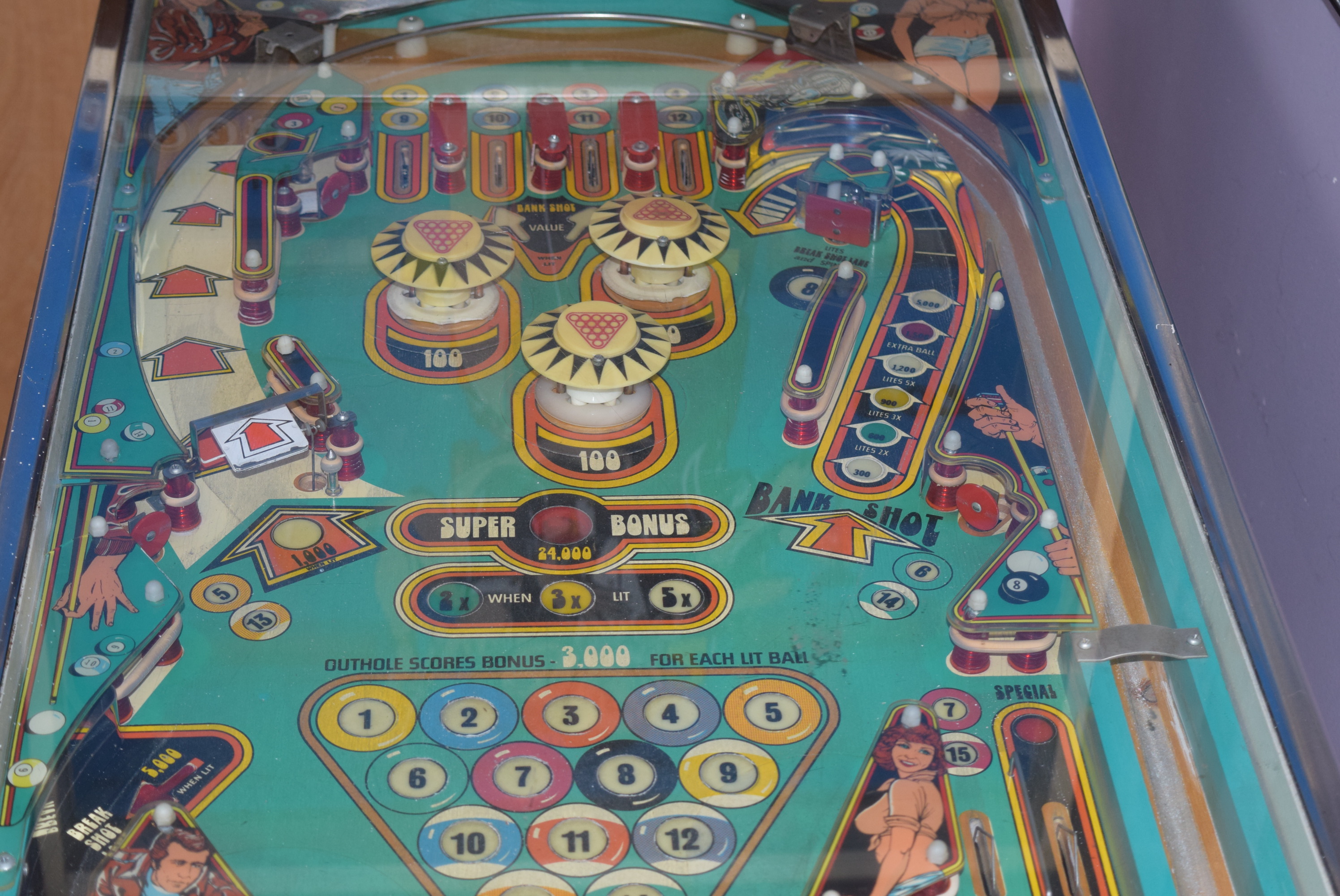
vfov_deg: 19.0
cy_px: 448
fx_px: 2682
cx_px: 670
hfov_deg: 28.1
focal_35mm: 72
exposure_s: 1/30
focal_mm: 48
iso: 800
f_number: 5.3
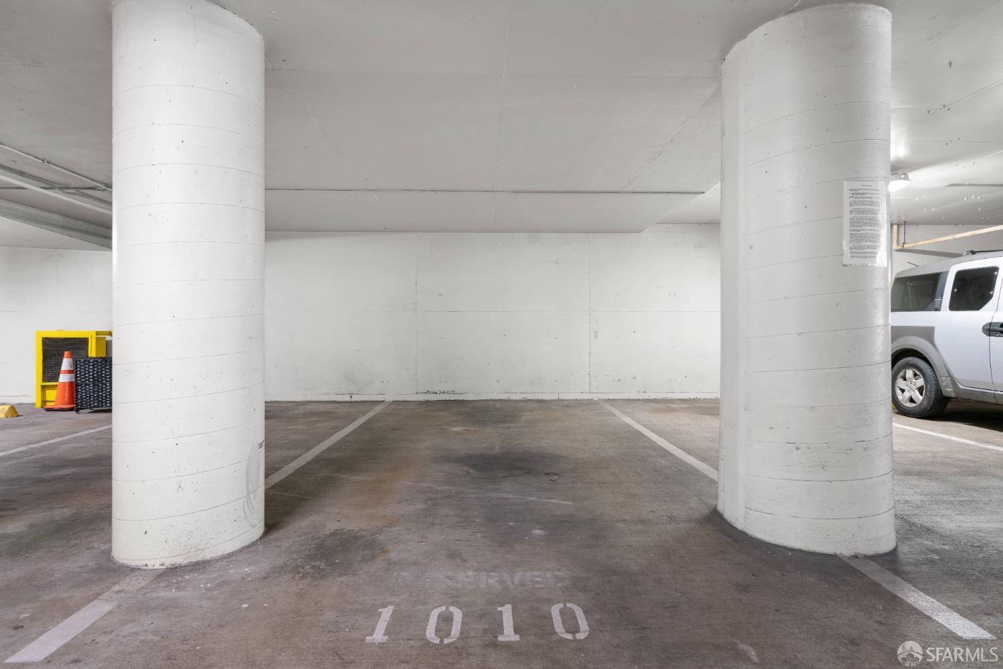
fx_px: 529
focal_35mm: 19
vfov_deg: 64.6
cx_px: 502
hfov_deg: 86.9
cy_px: 334
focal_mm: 19
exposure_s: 1.3
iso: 320
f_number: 6.3
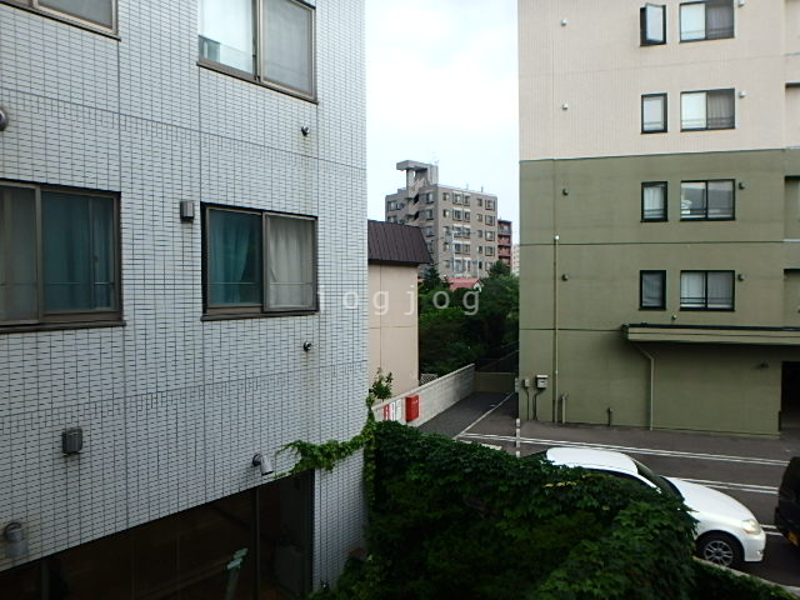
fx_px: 485
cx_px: 400
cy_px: 300
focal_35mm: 21
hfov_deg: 79.0
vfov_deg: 63.4
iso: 125
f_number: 3.5
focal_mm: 3.7
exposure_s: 1/640
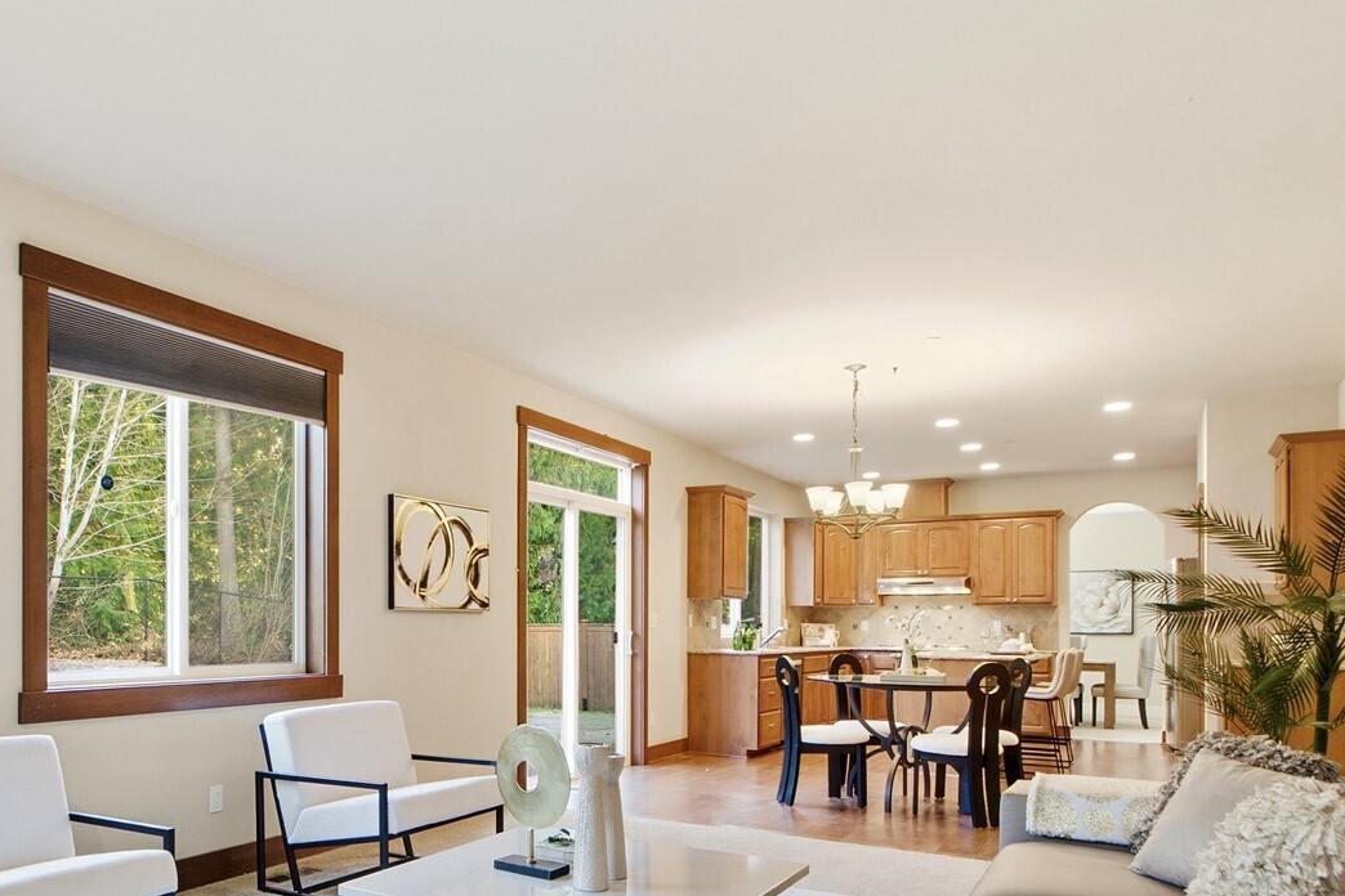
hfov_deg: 67.7
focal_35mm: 26
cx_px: 459
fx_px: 971
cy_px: 593
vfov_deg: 48.8
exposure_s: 1/15
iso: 400
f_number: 9
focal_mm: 16
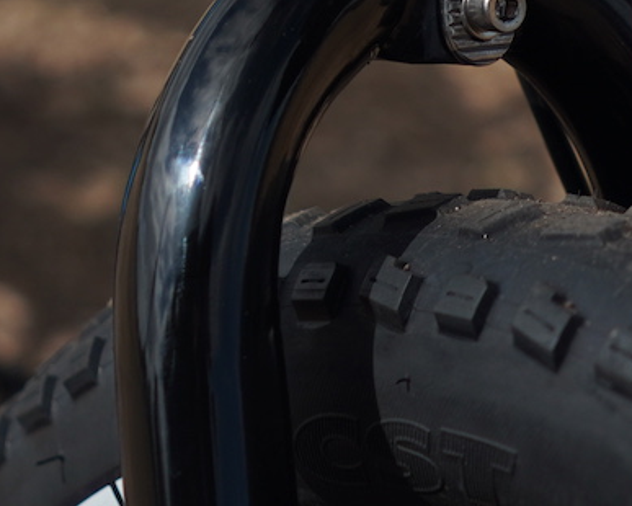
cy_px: -271
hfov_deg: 10.0
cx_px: -57
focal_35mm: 191
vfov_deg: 7.9
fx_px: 3571
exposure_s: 1/60
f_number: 2.8
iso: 100
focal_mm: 35
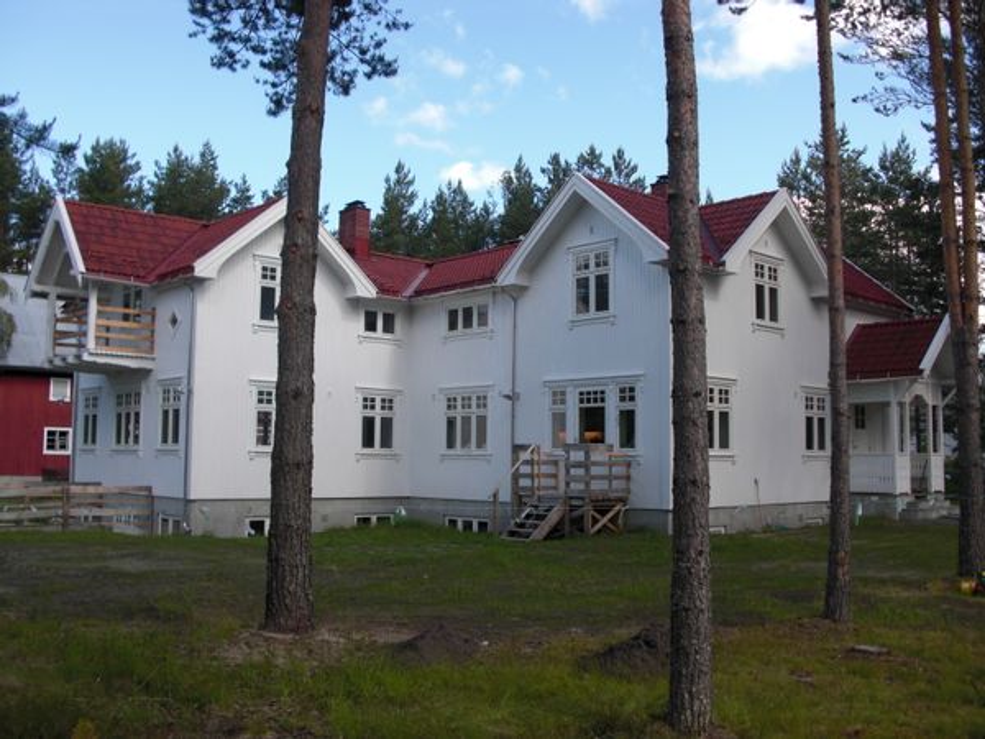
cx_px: 492
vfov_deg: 39.7
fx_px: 1024
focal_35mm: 36
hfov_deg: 51.4
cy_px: 370
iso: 50
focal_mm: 6.3
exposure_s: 1/400
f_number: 2.8
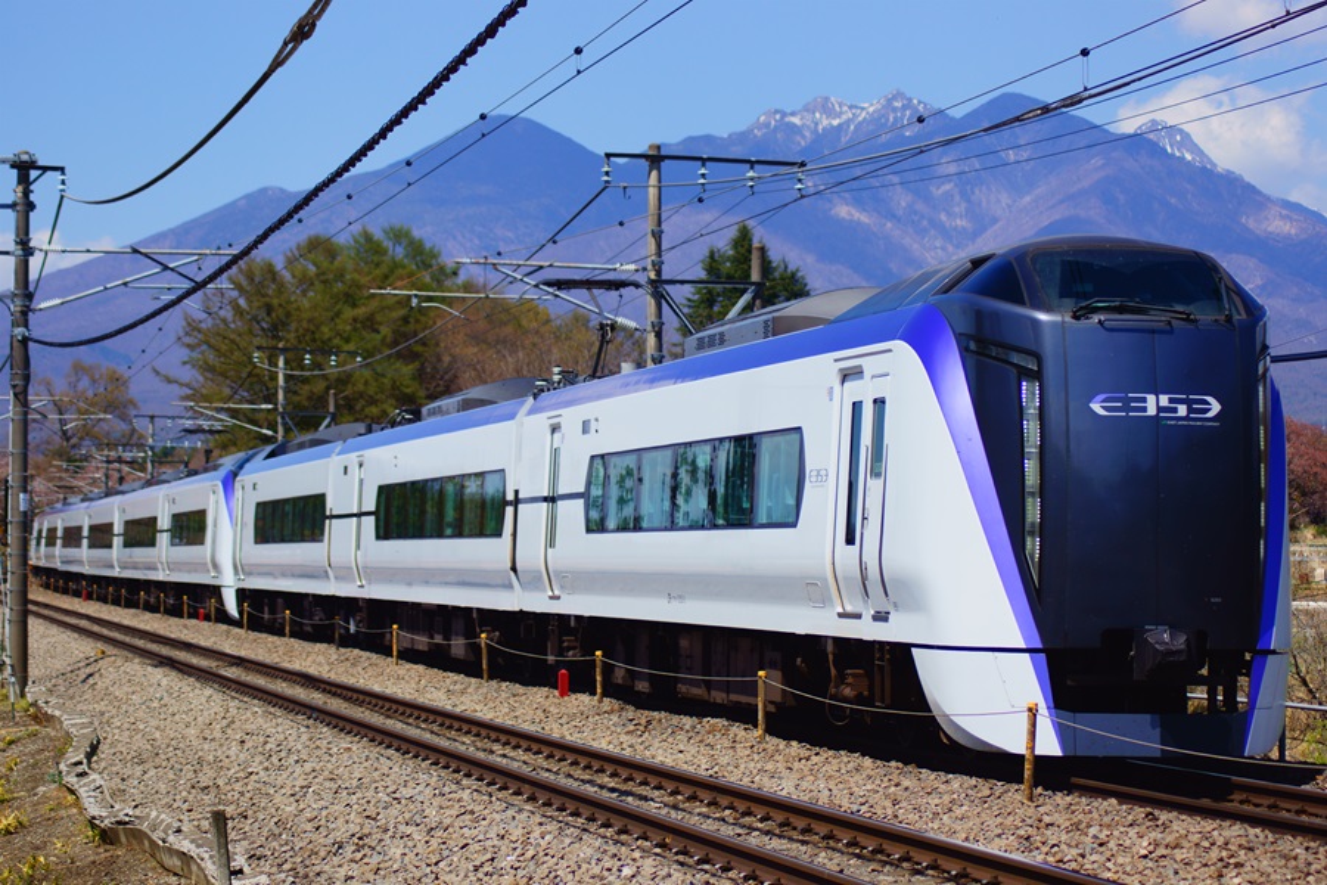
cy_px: 442
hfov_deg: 19.5
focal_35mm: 105
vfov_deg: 13.0
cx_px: 664
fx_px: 3870
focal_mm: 70
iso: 100
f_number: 5.6
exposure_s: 1/1000
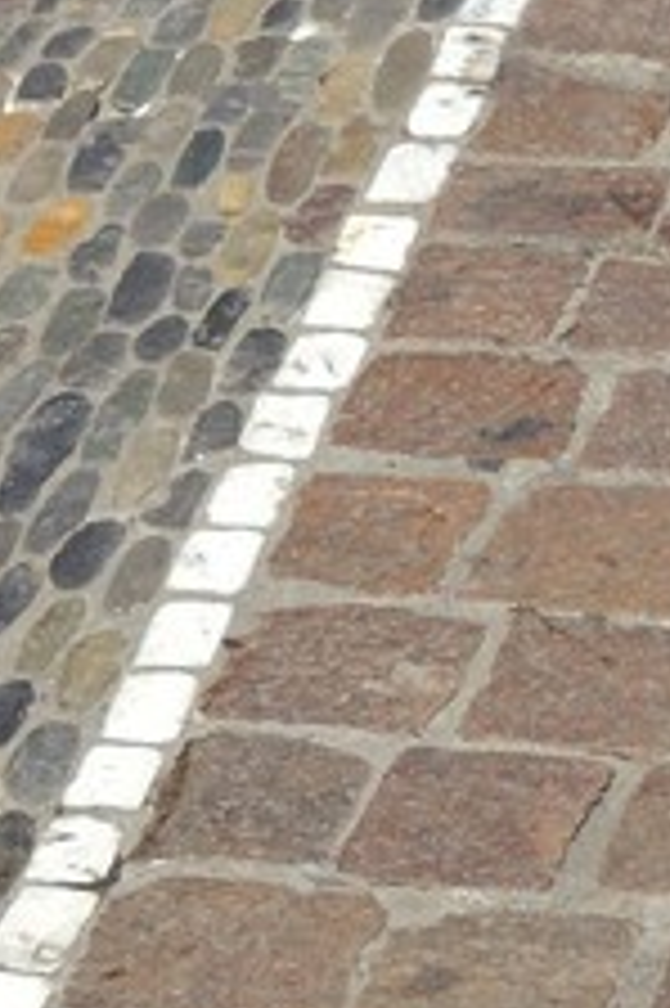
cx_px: 2316
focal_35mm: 250
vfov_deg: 7.6
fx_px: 6989
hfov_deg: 5.1
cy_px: -1602
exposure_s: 1/400
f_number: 8
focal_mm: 35
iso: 200
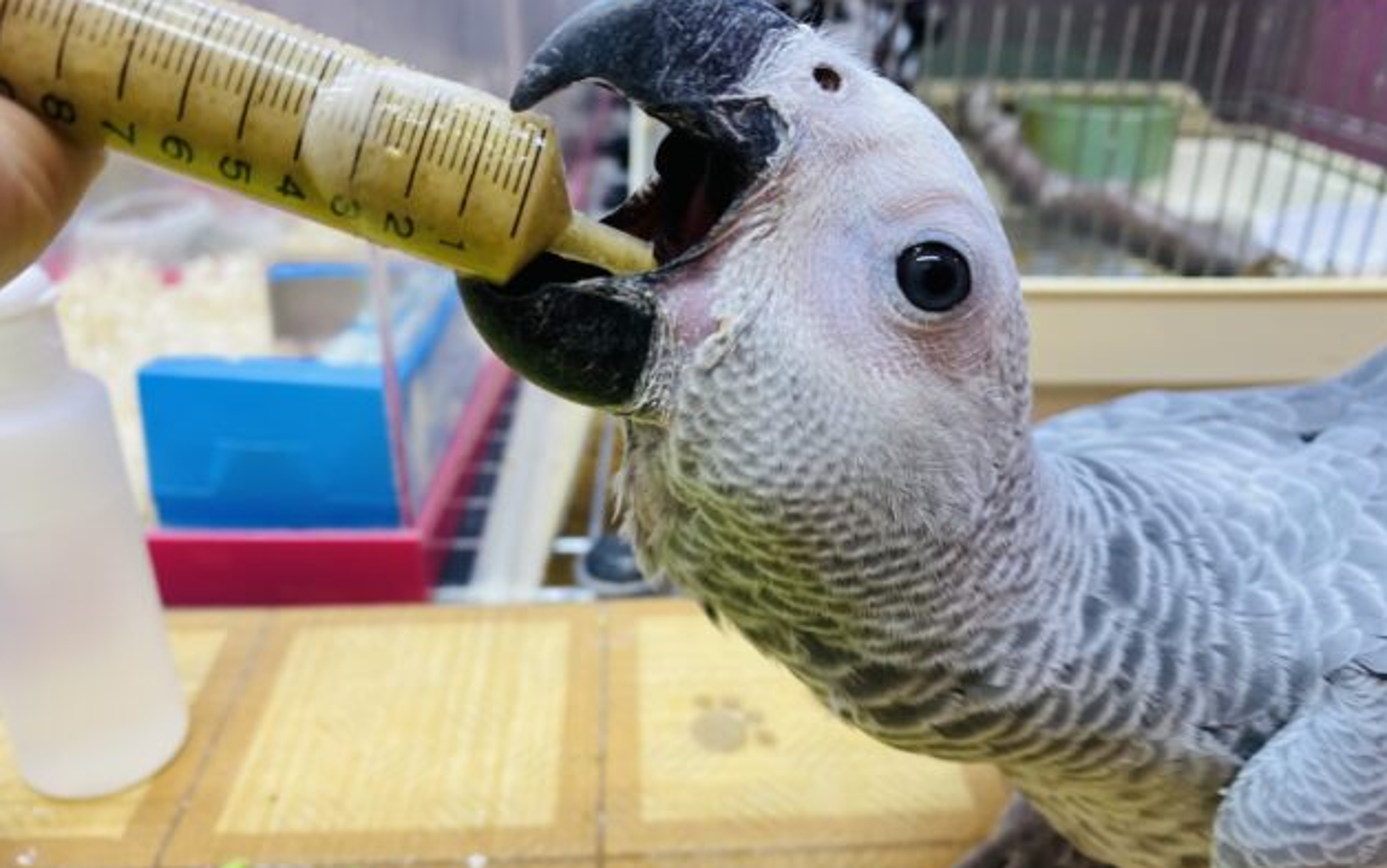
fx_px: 1021
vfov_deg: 46.0
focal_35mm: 27
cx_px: 705
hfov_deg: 68.4
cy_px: 475
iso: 125
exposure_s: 1/100
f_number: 1.8
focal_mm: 4.25
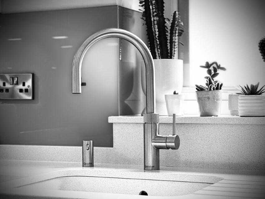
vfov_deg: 19.1
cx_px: 132
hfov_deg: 25.3
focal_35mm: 77
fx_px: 590
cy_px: 100
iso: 160
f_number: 2.8
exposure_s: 1/50
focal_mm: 9
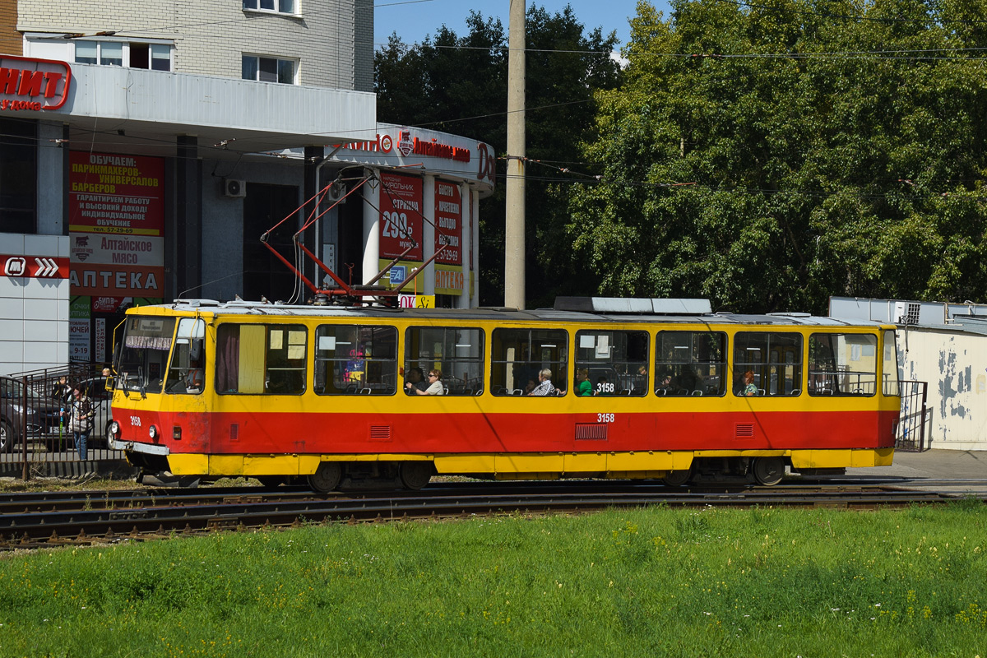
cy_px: 329
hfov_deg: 24.6
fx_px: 2262
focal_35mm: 82
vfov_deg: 16.6
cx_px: 494
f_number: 6.3
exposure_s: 1/800
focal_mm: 55
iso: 100
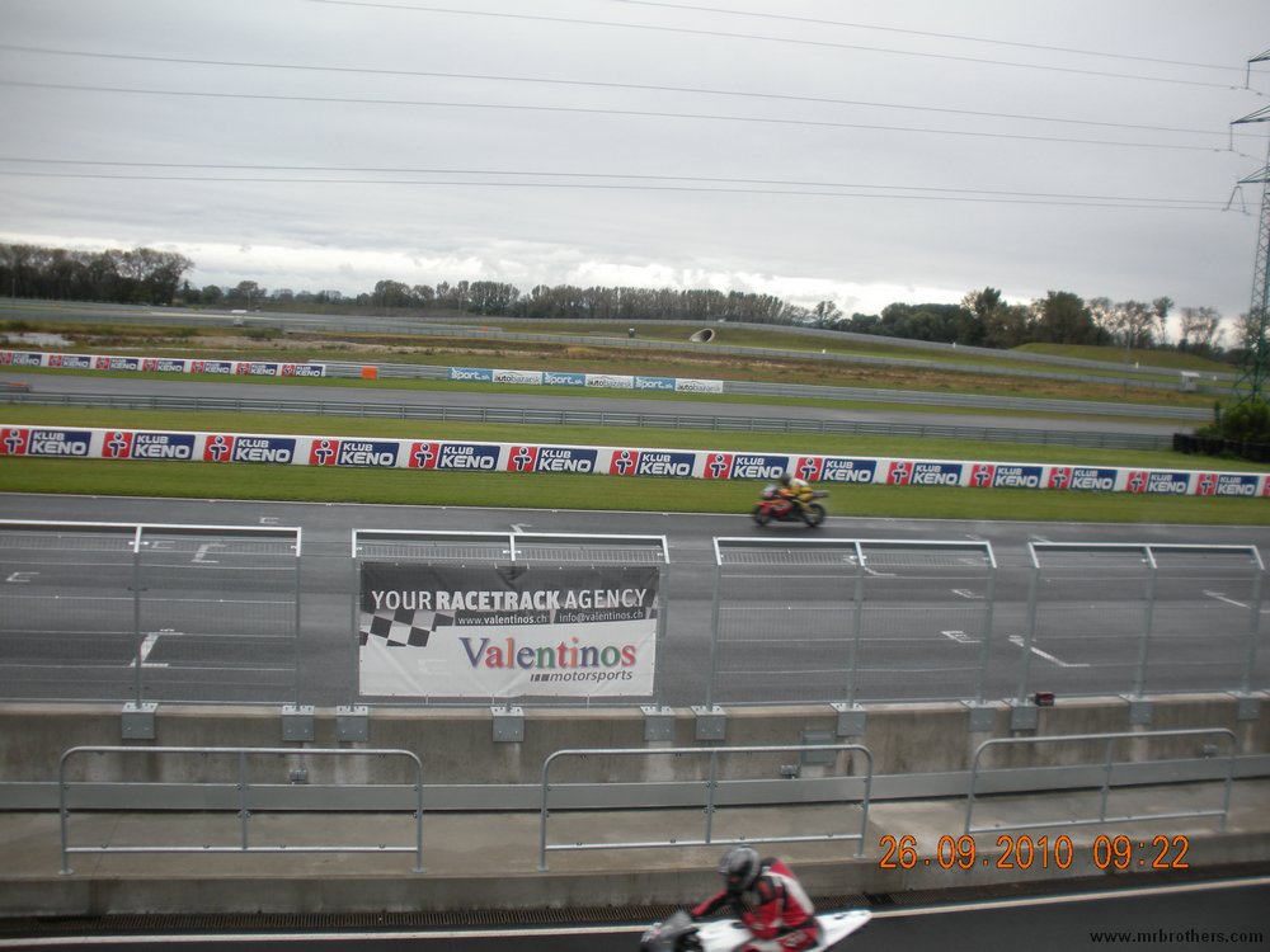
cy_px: 476
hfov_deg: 52.6
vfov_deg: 40.7
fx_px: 1284
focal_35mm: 35
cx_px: 635
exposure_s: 1/244
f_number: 3.5
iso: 64
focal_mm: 6.3
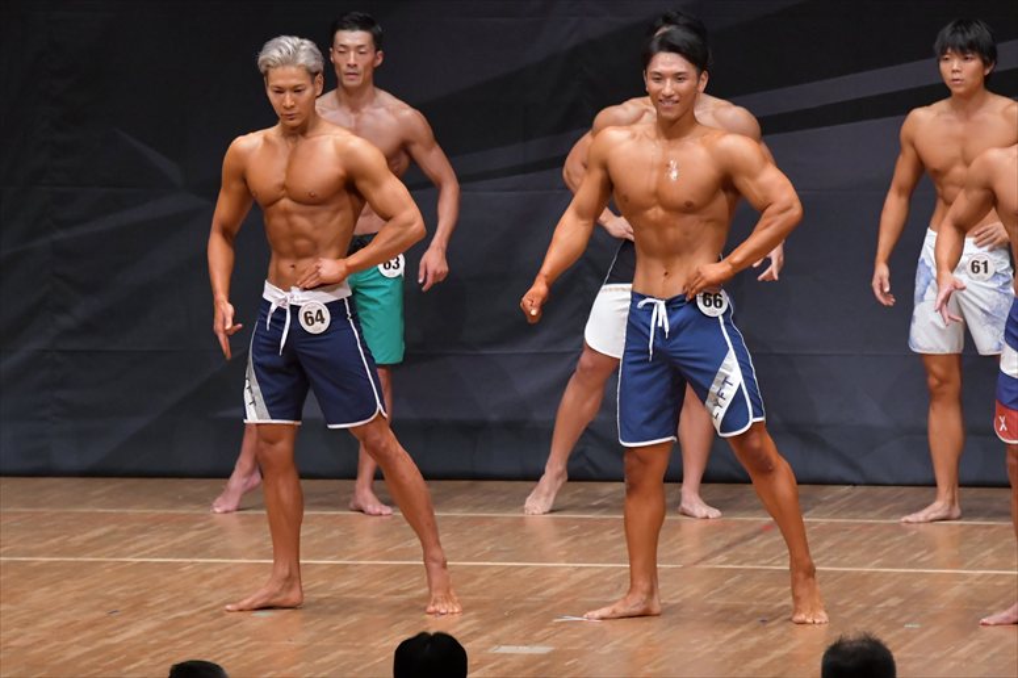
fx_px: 8055
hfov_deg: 7.2
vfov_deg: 4.8
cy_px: 339
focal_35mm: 285
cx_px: 509
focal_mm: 190
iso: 6400
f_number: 5.6
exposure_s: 1/400
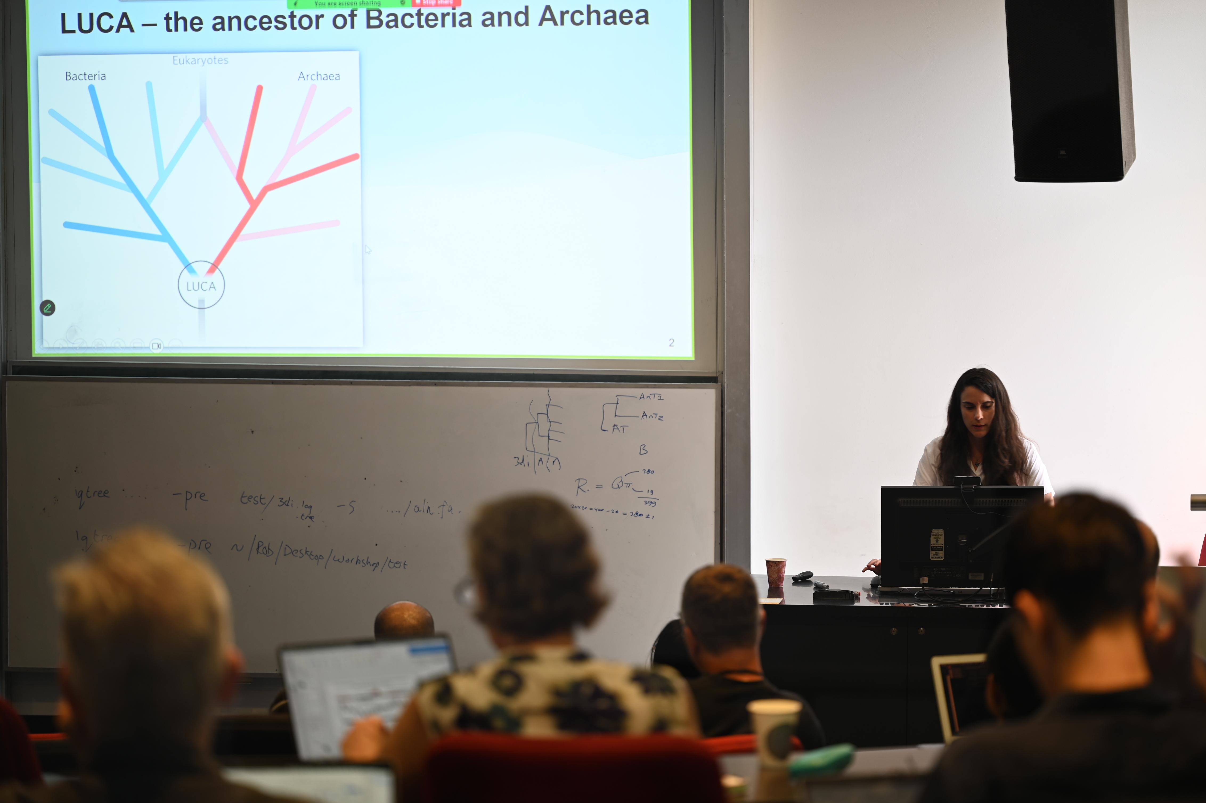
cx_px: 603
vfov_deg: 13.0
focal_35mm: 105
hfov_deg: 19.5
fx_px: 3516
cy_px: 402
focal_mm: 105
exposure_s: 1/20
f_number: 2.8
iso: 100
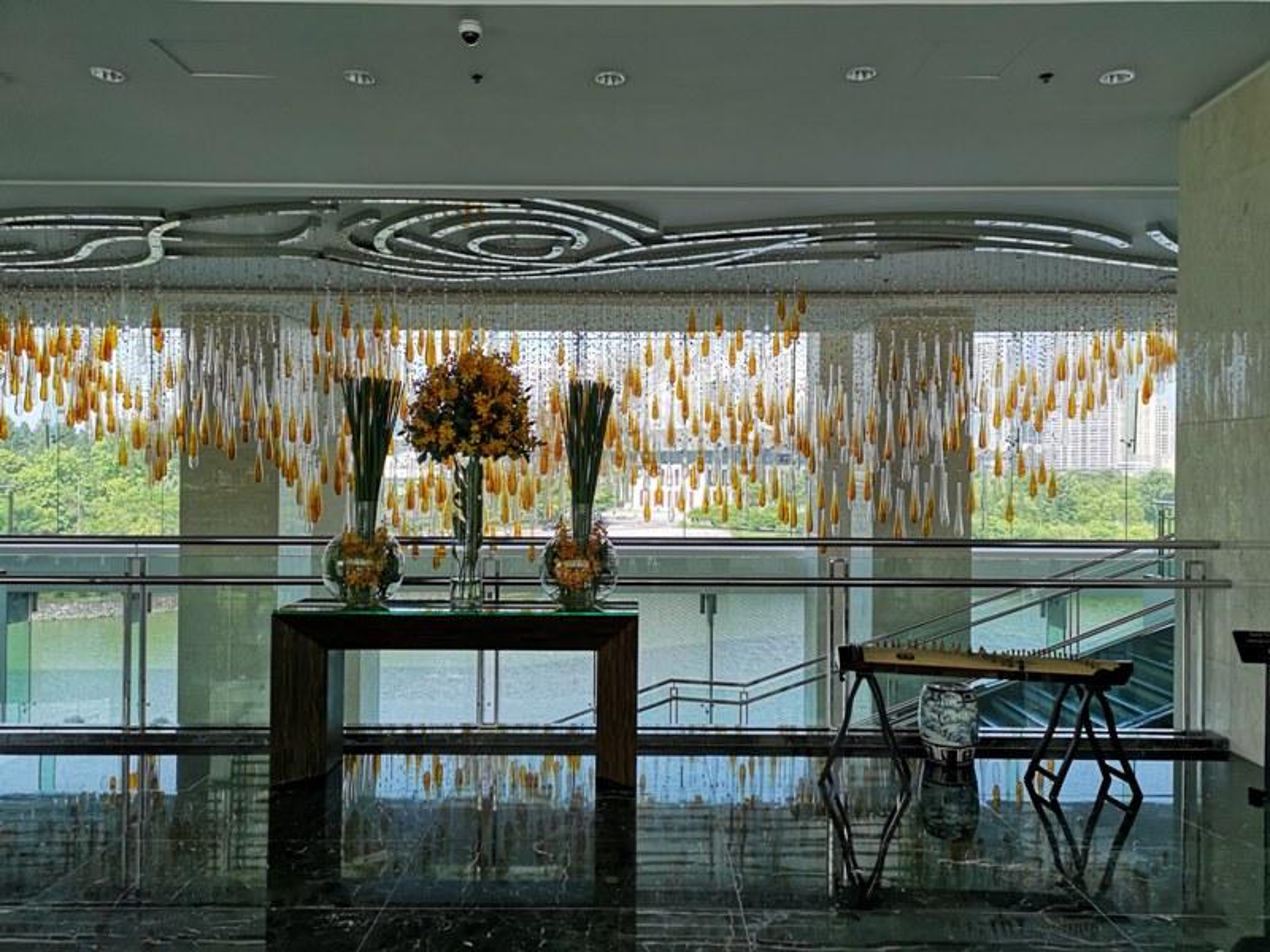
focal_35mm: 27
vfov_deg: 51.4
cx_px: 635
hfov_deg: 65.3
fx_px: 991
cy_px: 476
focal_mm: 3.95
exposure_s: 1/475
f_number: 1.8
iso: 50
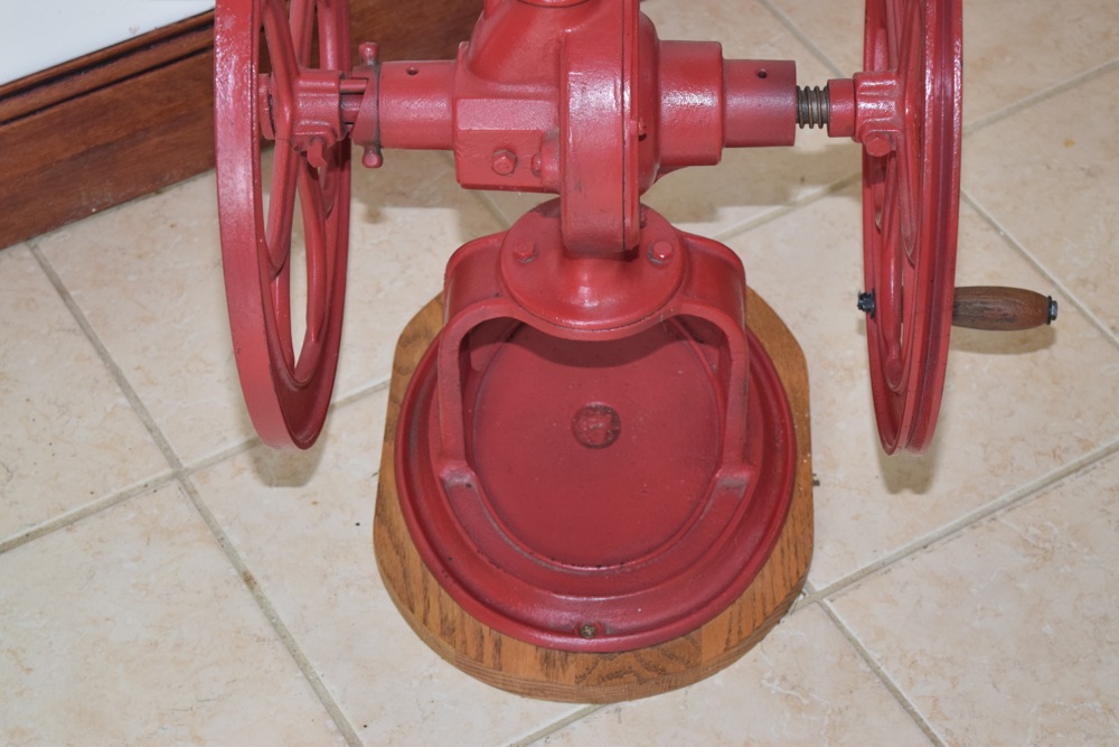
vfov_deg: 16.6
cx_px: 560
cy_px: 374
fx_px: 2565
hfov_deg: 24.6
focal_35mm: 82
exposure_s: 1/100
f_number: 5.6
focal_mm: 55
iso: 800
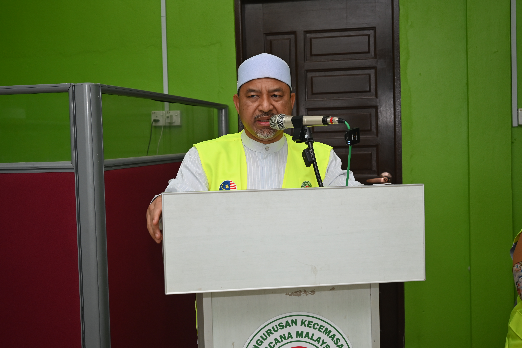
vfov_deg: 26.0
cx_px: 265
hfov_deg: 38.2
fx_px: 754
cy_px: 173
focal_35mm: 52
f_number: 6.3
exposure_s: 1/60
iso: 800
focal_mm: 50
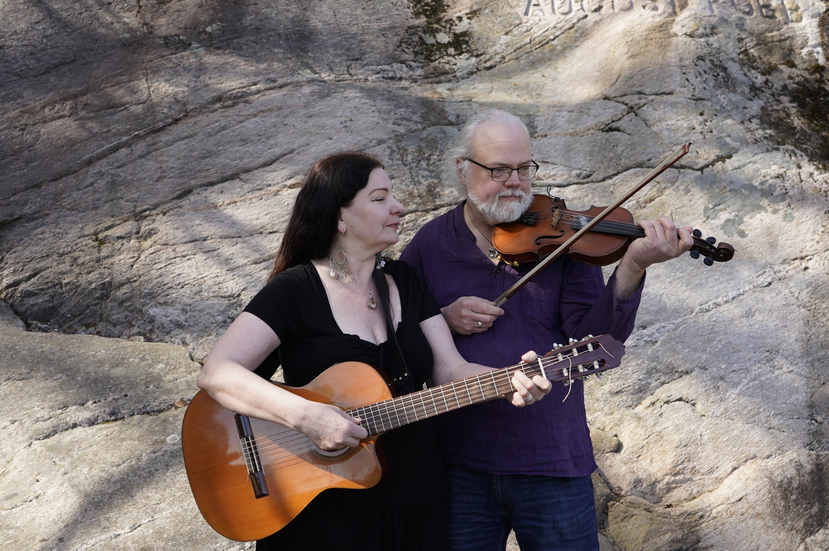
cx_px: 414
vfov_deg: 32.6
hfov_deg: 47.4
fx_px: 943
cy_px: 276
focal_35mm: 41
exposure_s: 1/1000
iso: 800
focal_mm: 41
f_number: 5.6
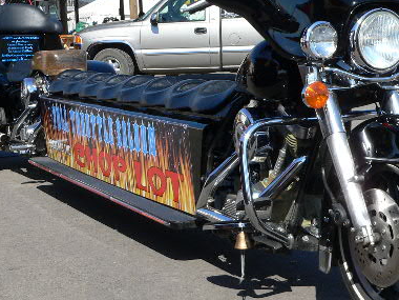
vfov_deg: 16.5
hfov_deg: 22.0
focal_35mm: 89
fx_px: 1026
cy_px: 93
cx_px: 186
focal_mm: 8.7
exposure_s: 1/500
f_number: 4
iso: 80
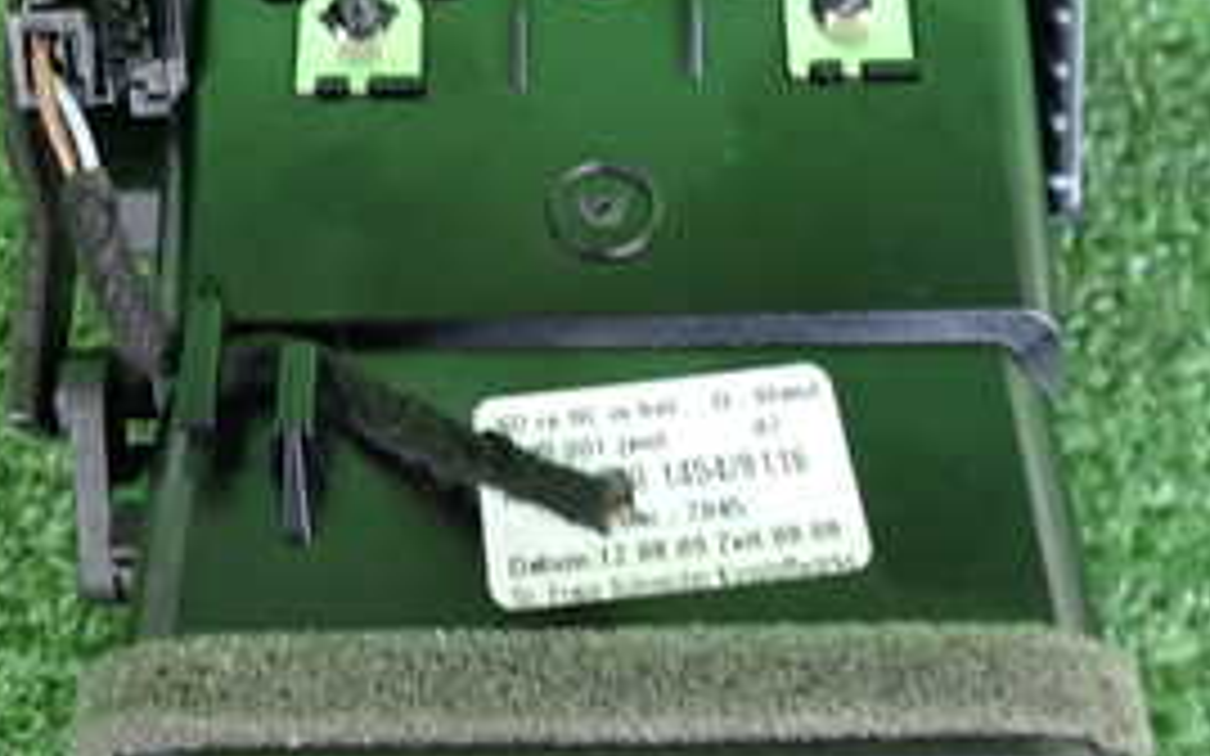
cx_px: 562
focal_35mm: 59
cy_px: 279
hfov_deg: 34.5
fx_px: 1945
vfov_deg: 21.9
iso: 200
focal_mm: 4.5
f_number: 2
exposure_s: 1/30
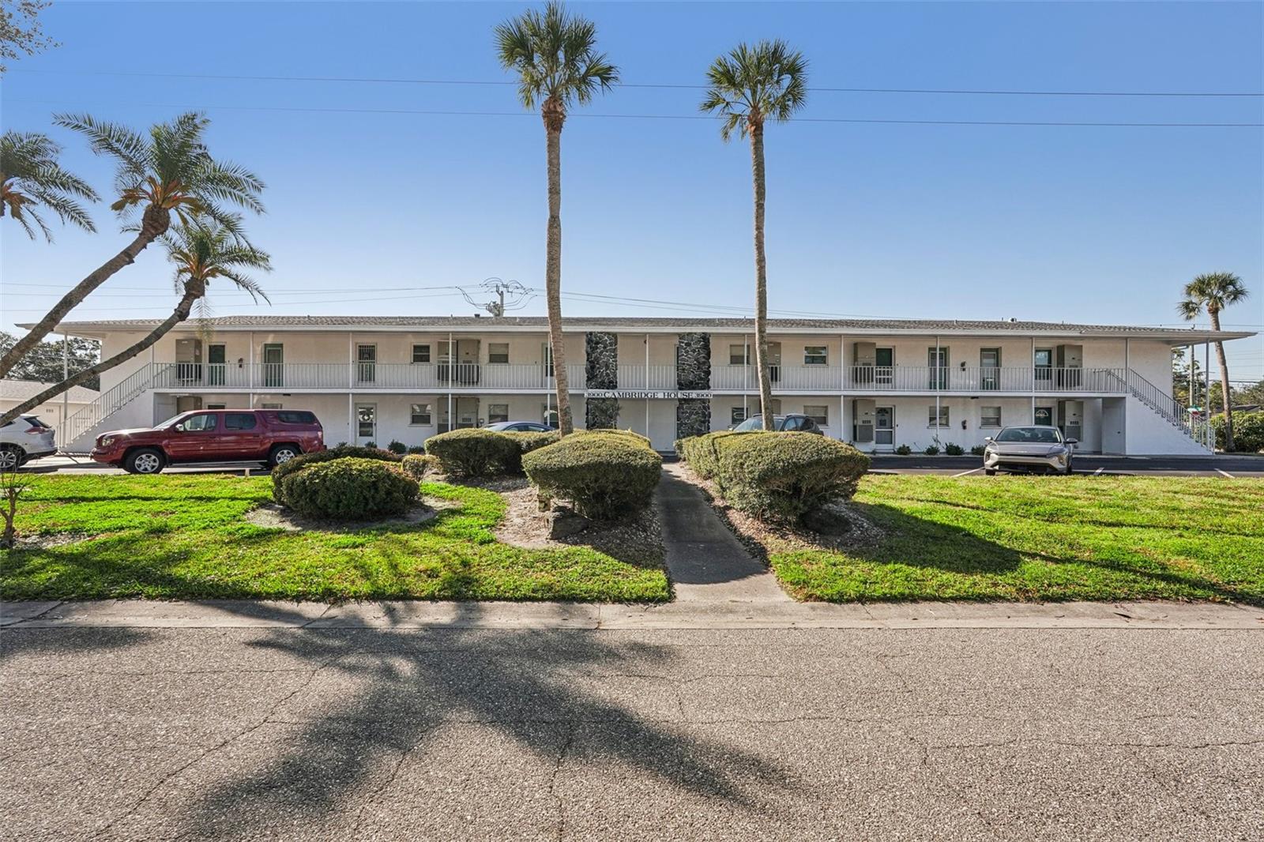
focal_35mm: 16
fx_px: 562
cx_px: 632
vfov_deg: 73.7
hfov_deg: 96.7
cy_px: 421
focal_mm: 16
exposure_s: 1/800
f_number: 8
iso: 400
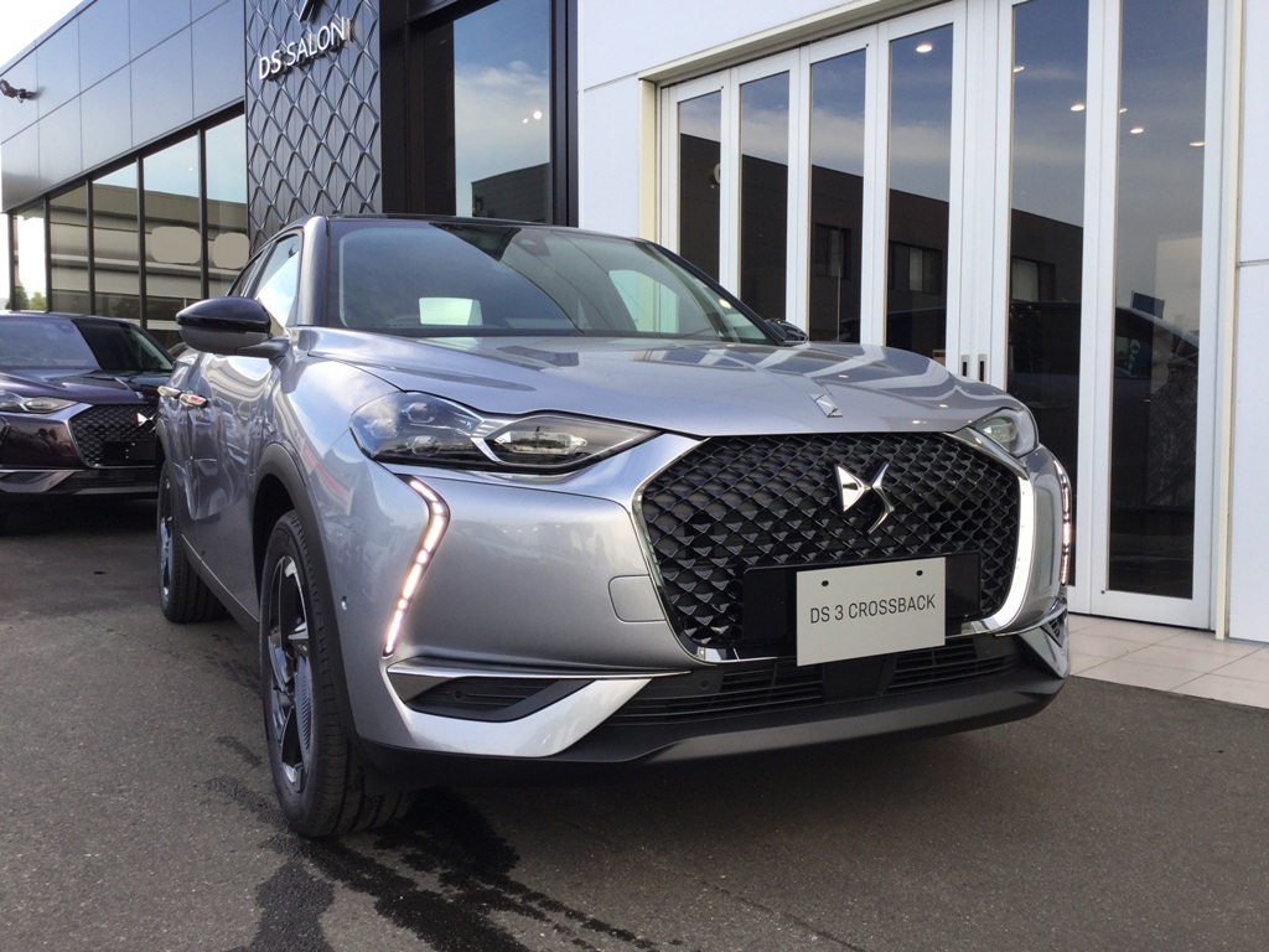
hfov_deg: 58.4
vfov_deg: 45.4
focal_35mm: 31
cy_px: 476
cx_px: 634
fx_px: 1136
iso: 25
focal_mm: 3.3
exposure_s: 1/153
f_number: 2.4
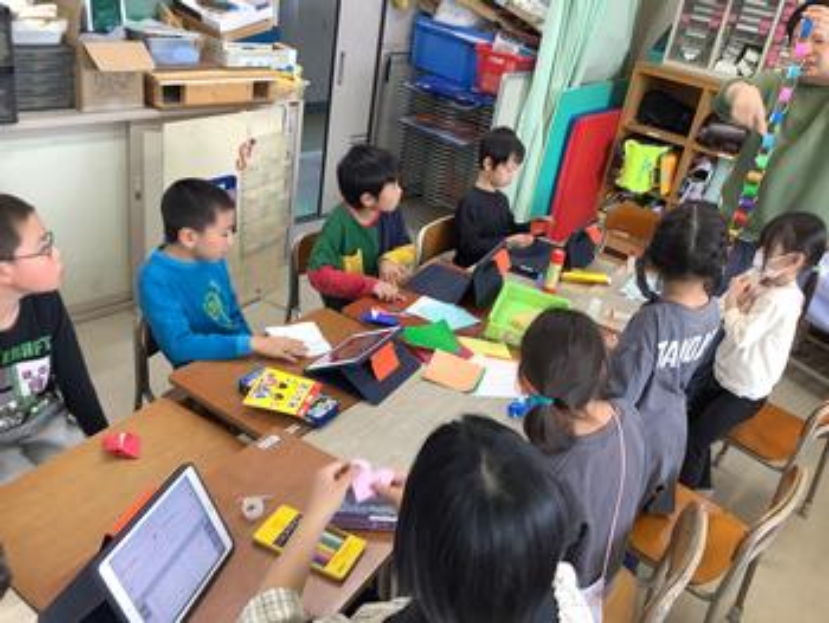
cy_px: 312
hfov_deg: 58.3
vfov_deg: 45.5
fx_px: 743
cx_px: 414
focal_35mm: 31
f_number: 2.4
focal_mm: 3.3
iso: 100
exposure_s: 1/50
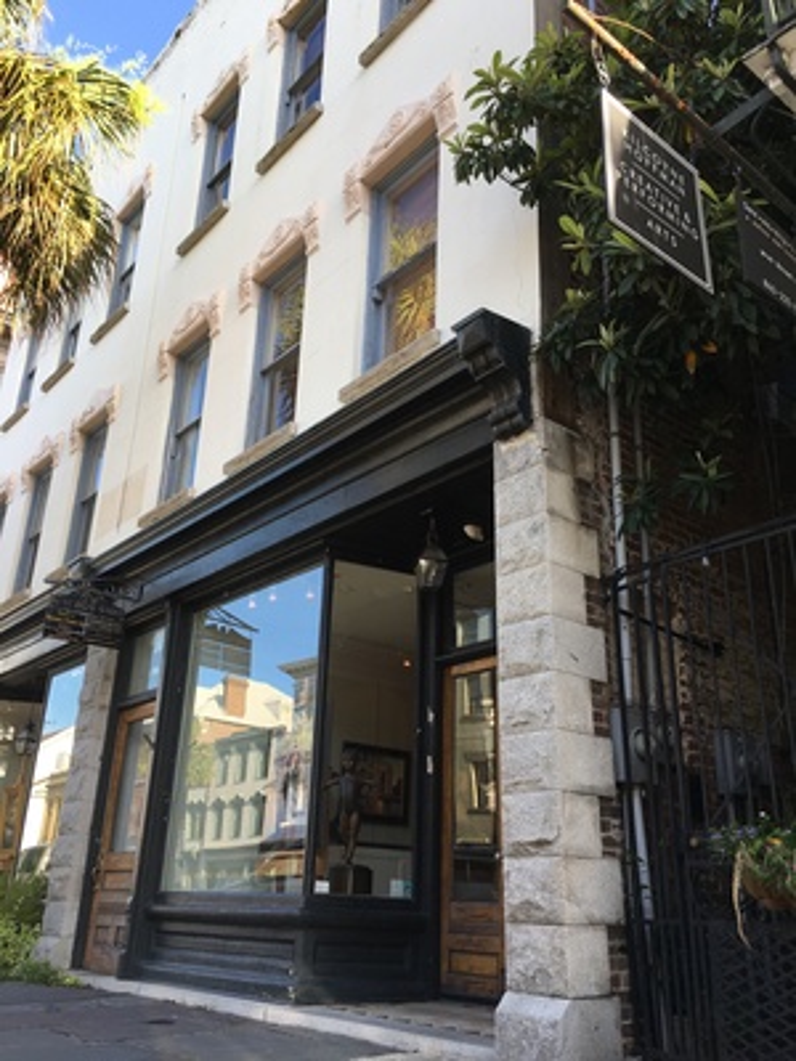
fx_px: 889
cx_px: 398
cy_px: 530
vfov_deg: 61.7
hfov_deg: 48.2
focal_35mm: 29
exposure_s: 1/204
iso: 25
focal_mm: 4.15
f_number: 2.2
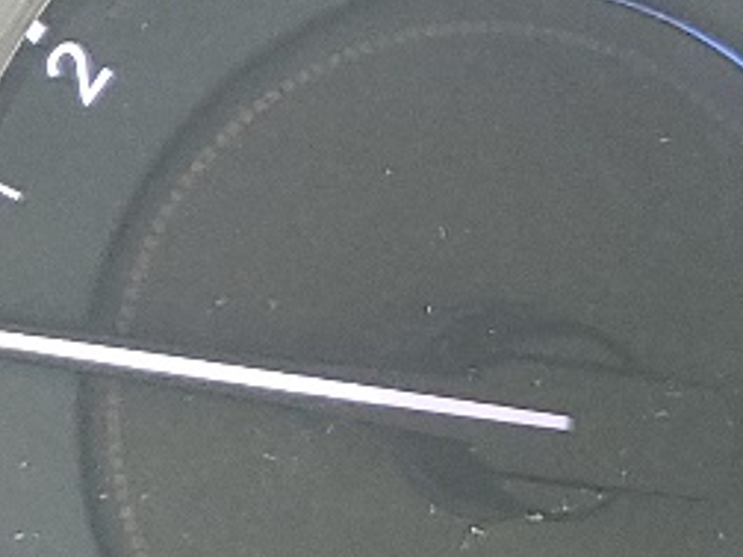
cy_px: 127
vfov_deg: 9.0
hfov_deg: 11.4
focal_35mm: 165
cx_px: -413
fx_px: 3542
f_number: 1.5
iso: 142
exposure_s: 1/60.2
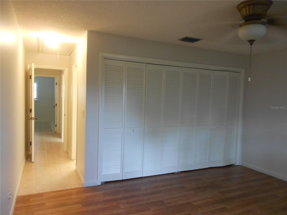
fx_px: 216
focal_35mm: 26
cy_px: 108
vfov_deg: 53.1
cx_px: 144
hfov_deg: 67.3
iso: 250
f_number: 3.2
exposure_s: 1/8
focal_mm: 4.6
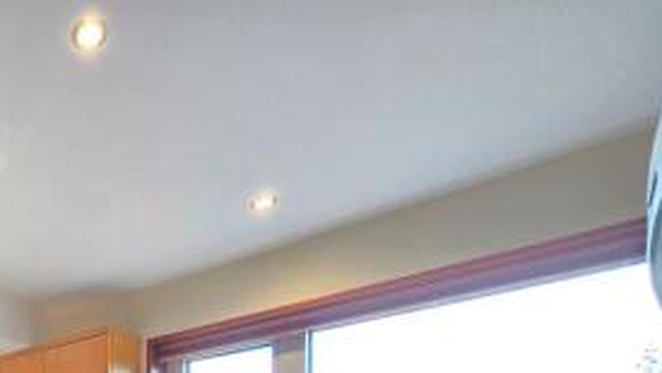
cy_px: 523
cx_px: -1
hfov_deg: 51.4
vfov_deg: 28.9
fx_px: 527
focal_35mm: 30
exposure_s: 1/50
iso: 160
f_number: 2.2
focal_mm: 2.2
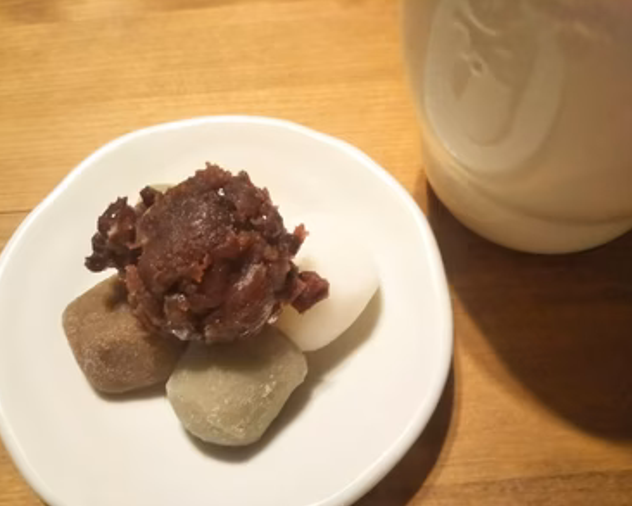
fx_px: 599
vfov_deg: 45.8
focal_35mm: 32
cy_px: 254
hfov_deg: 55.6
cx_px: 288
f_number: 2.2
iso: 250
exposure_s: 1/20
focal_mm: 4
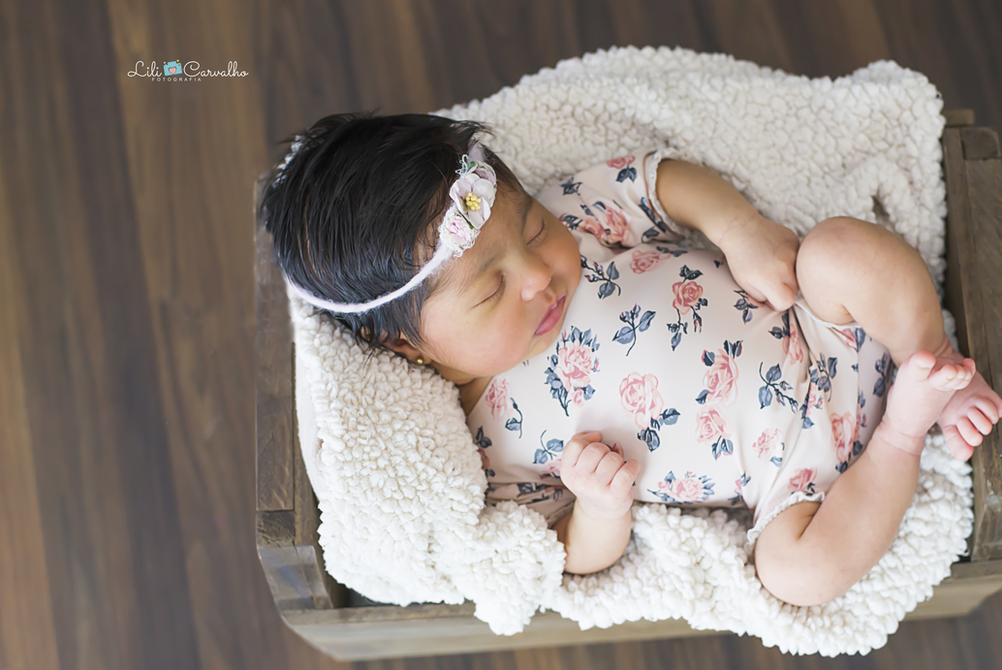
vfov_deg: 23.4
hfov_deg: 34.4
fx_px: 1615
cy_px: 383
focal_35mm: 58
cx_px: 569
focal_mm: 50
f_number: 4
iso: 1000
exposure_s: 1/125
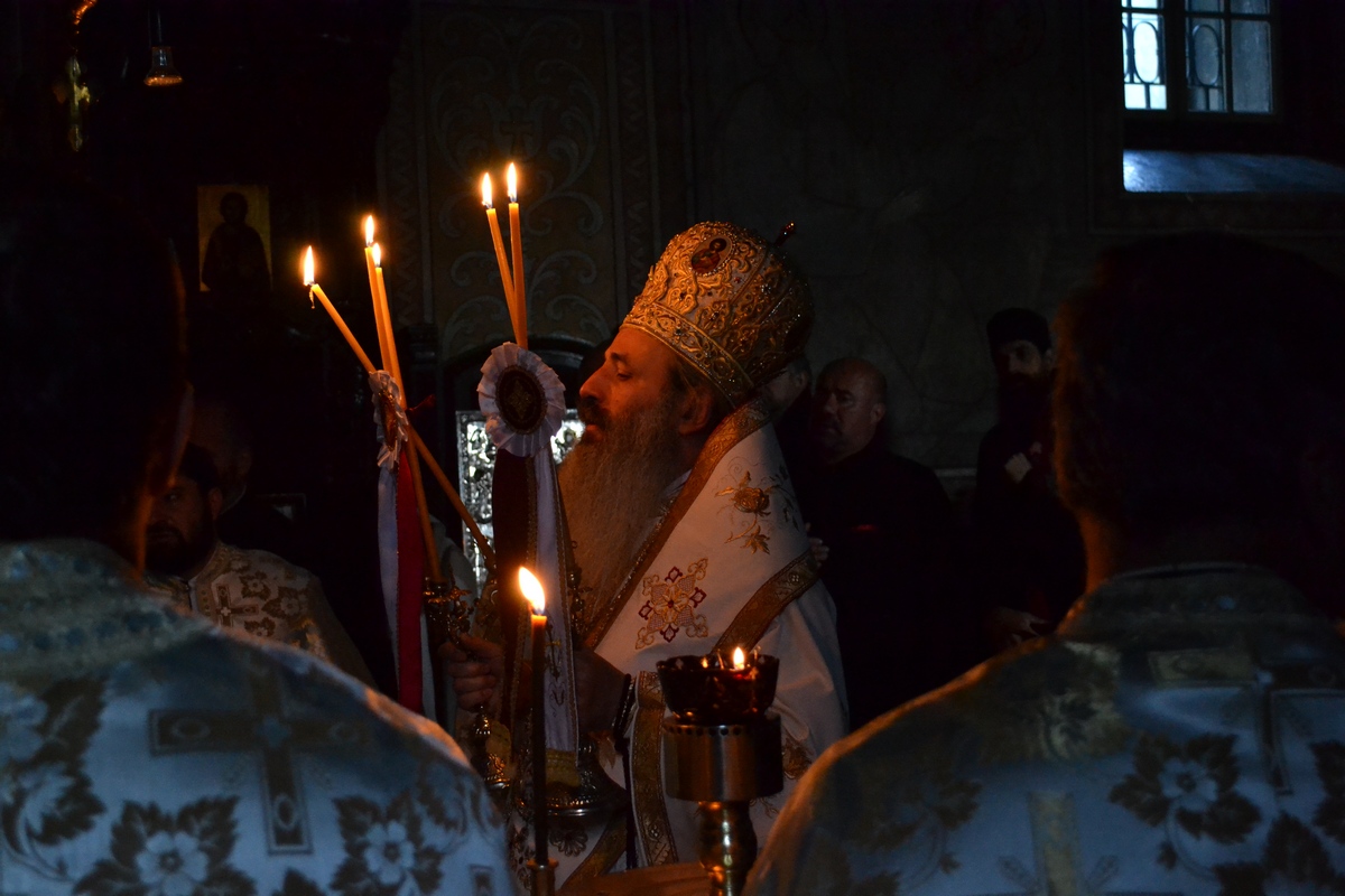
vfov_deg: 28.1
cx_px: 672
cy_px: 448
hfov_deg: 41.1
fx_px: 1793
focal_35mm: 48
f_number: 4.8
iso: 3200
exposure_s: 1/50
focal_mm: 32
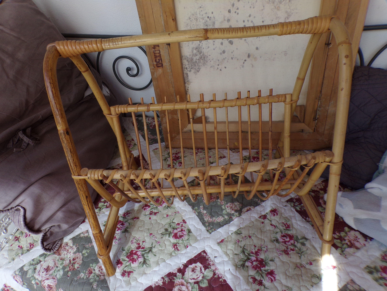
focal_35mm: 24
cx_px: 194
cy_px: 146
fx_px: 268
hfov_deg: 71.6
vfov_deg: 56.8
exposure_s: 1/60
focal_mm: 4.3
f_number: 4.3
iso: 92
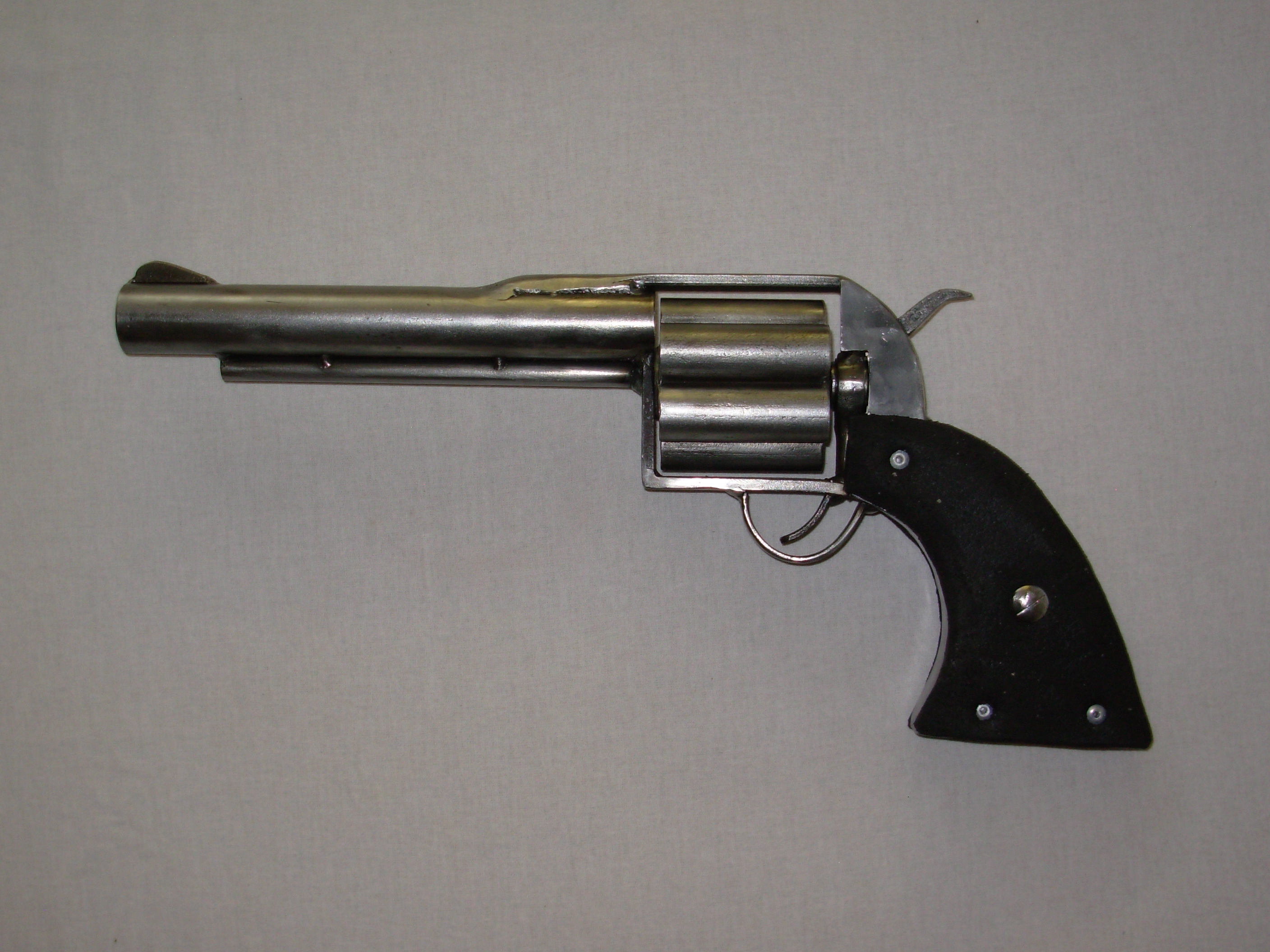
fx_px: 1651
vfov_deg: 32.2
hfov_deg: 42.1
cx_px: 635
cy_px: 476
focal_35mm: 45
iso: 50
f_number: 3.1
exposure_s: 1/32
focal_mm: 7.5
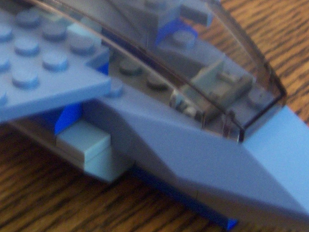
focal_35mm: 78
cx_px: 56
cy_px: 17
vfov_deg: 18.5
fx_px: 696
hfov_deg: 24.6
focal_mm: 5.5
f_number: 2.8
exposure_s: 1/8
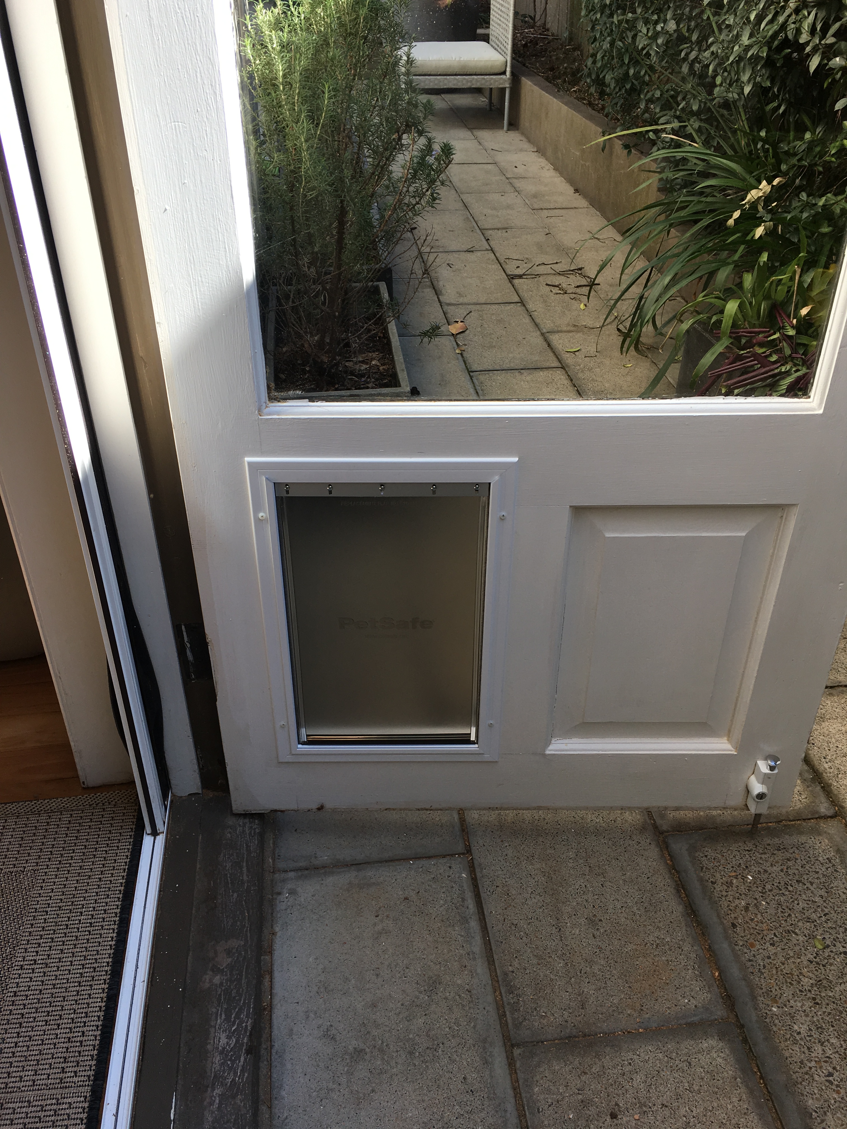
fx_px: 946
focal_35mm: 29
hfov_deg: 48.2
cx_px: 424
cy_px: 564
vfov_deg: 61.7
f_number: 2.2
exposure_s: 1/273
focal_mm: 4.15
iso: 25
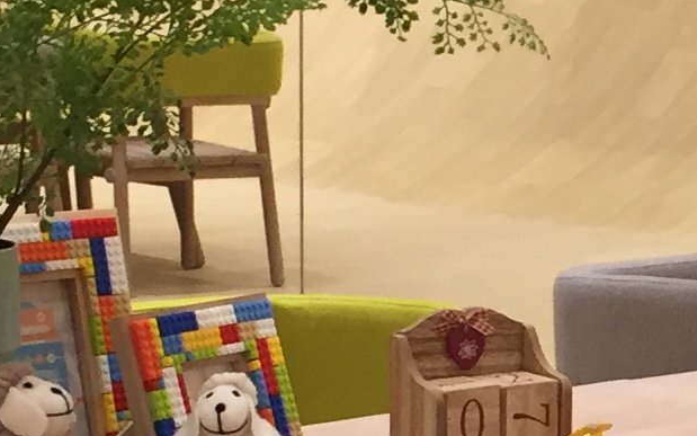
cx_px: 876
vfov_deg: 8.1
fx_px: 3078
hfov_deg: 12.6
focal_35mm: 162
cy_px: 395
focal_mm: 4.15
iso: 80
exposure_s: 1/33
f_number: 2.2
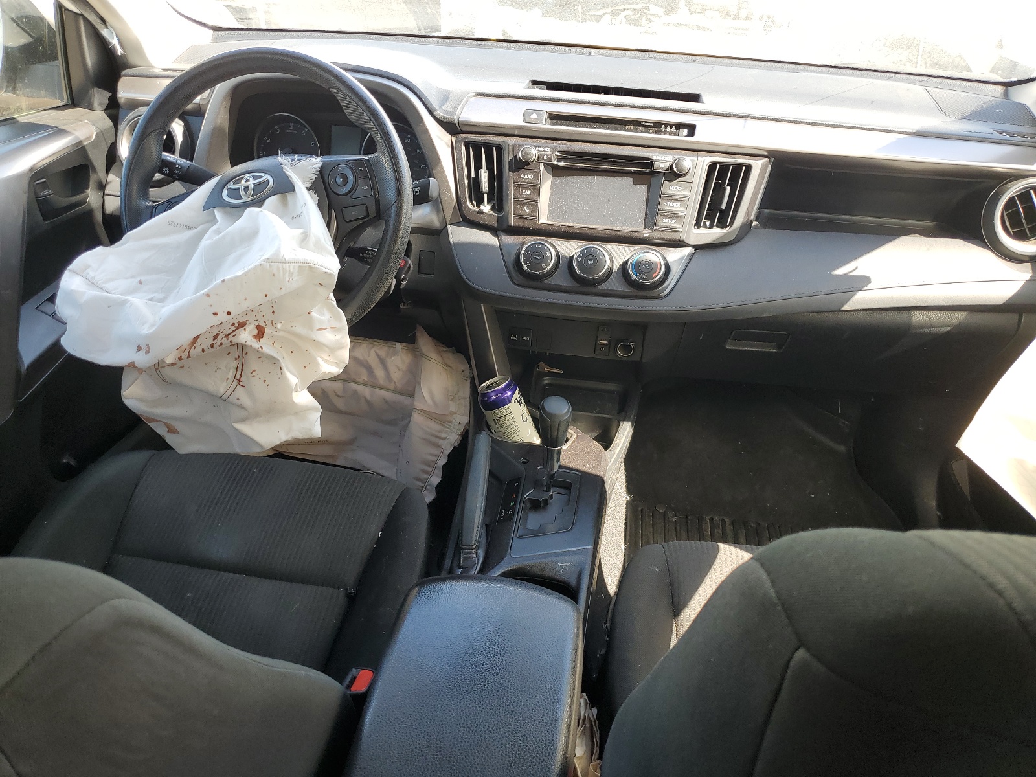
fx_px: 778
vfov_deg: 53.1
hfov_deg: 67.3
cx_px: 518
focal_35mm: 26
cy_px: 388
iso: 50
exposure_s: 1/185
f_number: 1.5
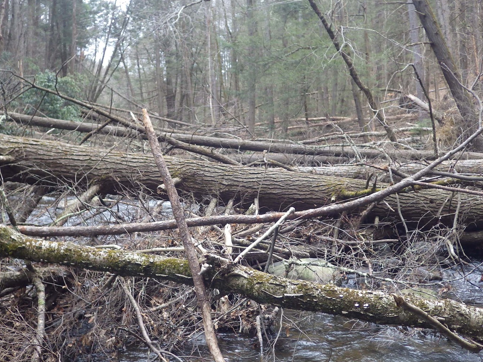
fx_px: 684
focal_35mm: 49
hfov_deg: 38.9
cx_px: 222
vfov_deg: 29.6
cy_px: 209
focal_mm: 5.9
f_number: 2.4
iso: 160
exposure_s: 1/50
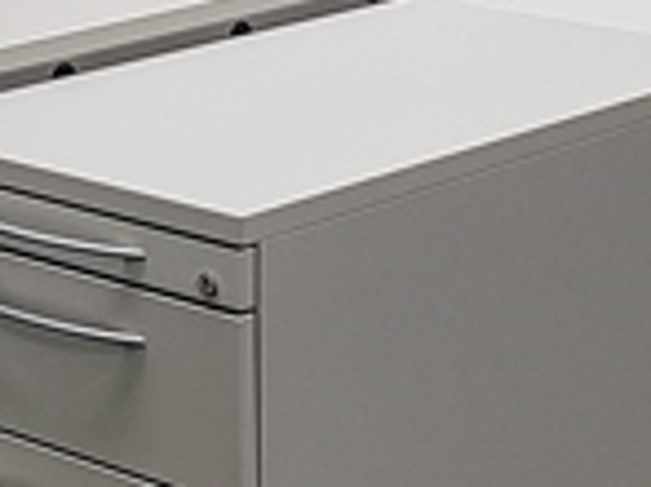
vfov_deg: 9.7
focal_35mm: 140
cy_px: -553
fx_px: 2631
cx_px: 62
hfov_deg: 14.0
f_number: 1.7
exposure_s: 1/50
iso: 80
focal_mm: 4.2
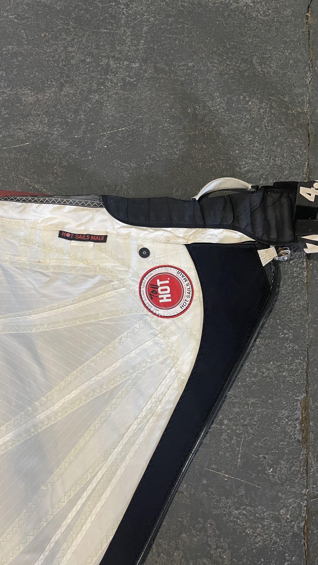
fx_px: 420
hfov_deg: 41.5
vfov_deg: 67.9
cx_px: 145
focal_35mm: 28
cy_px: 276
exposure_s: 1/60
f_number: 1.6
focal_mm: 5.1
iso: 250
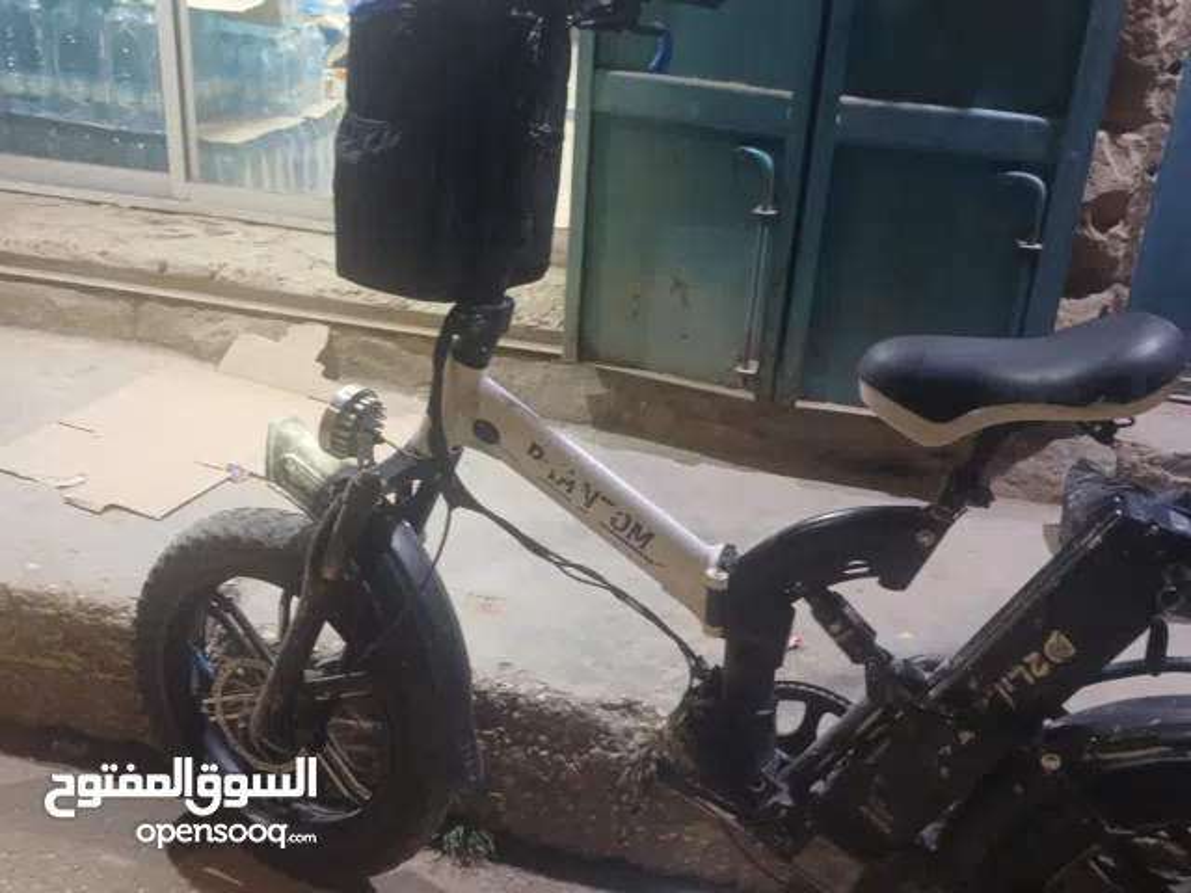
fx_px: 929
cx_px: 596
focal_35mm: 27
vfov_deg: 51.4
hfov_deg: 65.3
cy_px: 446
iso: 320
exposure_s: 1/25
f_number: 1.8
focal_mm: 4
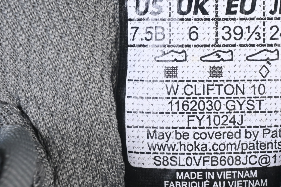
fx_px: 1576
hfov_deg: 10.2
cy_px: 94
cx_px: 203
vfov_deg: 6.8
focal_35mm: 202
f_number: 7.1
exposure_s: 1/80
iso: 160
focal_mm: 50
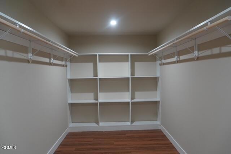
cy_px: 77
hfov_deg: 67.3
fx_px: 173
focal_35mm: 27
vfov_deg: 48.0
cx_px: 116
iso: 1250
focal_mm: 18
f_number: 5.6
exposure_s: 1/30
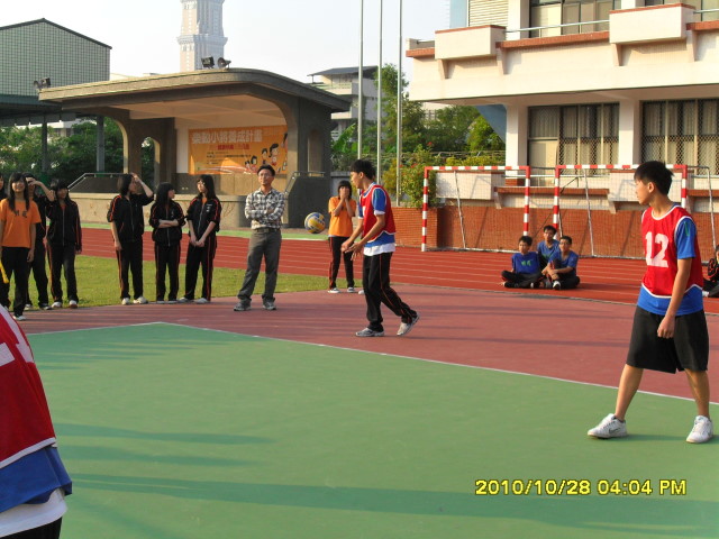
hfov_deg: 32.2
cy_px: 270
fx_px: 1246
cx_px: 360
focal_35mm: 60
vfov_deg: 24.4
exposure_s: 1/500
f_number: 3.7
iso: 100
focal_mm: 10.5
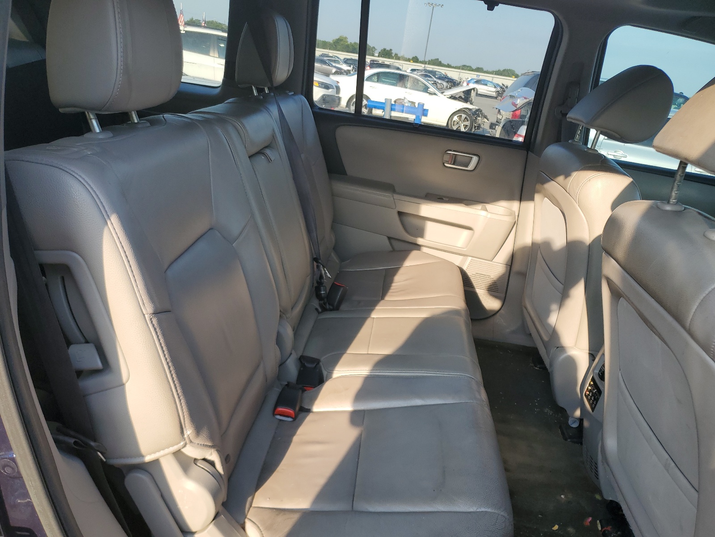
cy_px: 268
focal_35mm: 26
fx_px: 537
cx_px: 358
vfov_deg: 53.1
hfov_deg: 67.3
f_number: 1.5
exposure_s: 1/455
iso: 50
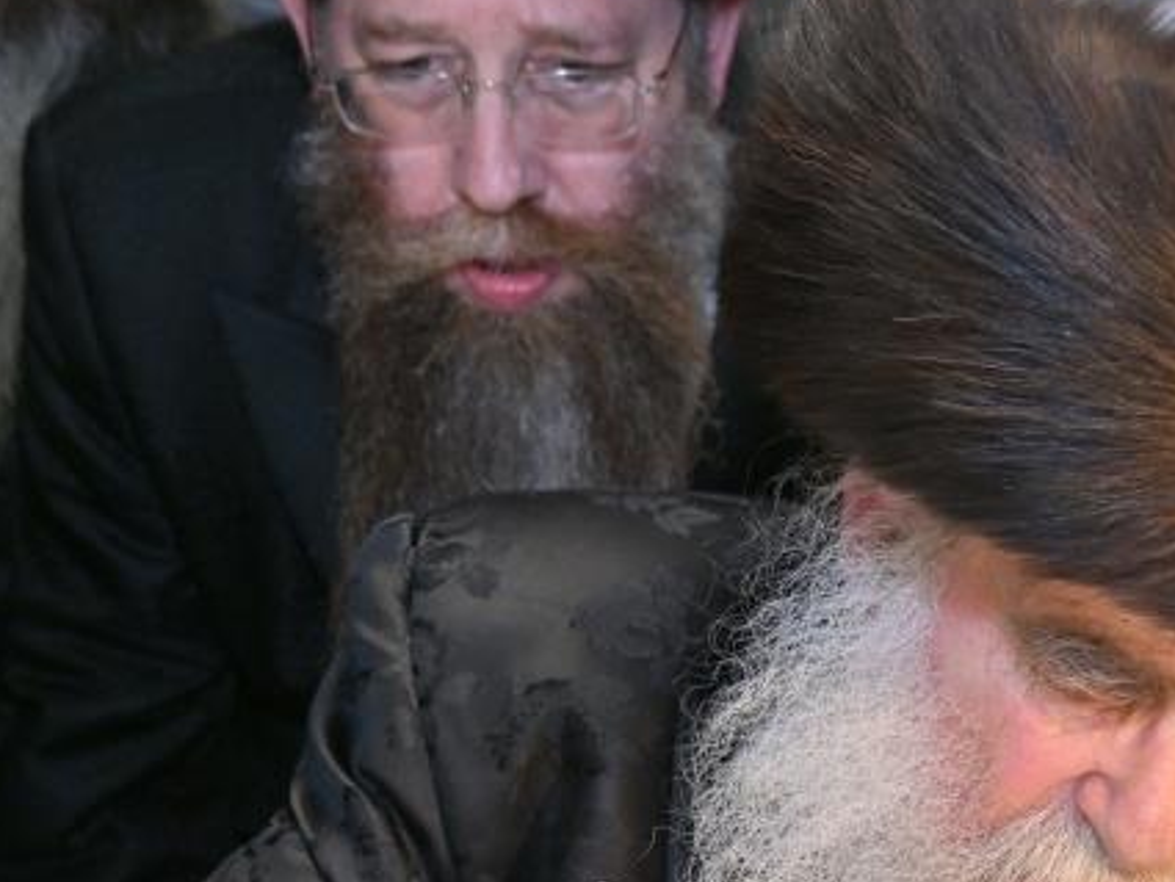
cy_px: 731
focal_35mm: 81
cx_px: 1092
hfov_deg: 23.4
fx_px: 2750
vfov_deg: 18.0
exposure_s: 1/200
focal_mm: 35
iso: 320
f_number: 4
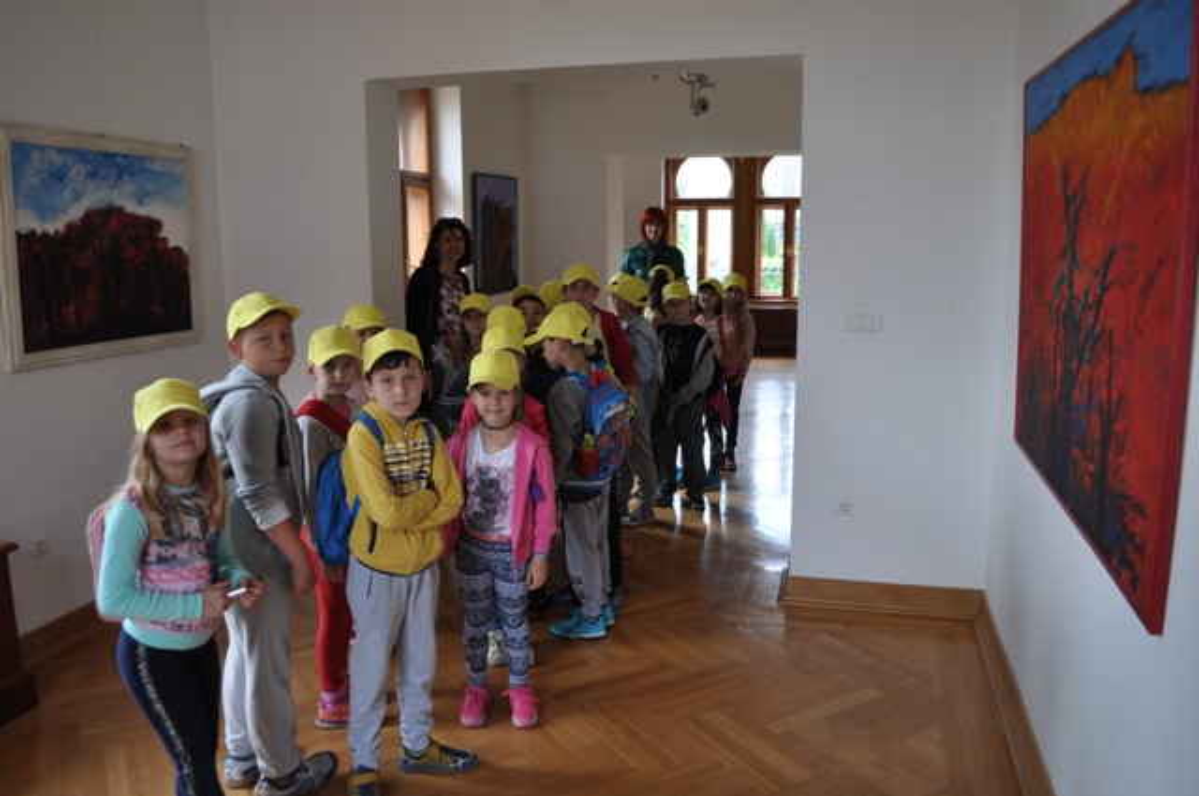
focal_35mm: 27
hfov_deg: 67.4
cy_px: 398
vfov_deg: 47.8
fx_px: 898
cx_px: 600
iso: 360
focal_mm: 18
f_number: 3.5
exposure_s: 1/125
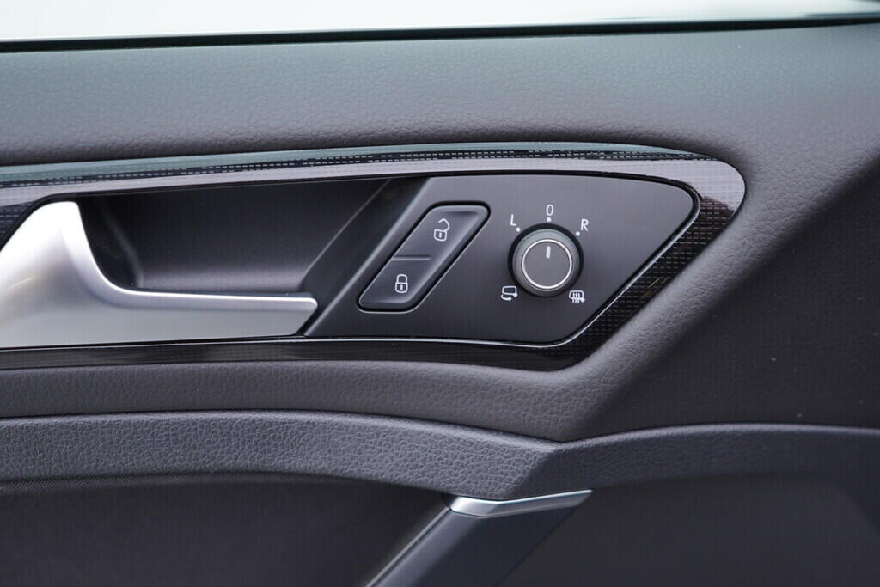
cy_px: 294
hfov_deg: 53.1
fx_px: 880
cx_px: 440
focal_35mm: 36
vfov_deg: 36.9
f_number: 2.8
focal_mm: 24
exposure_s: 1/40
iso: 125
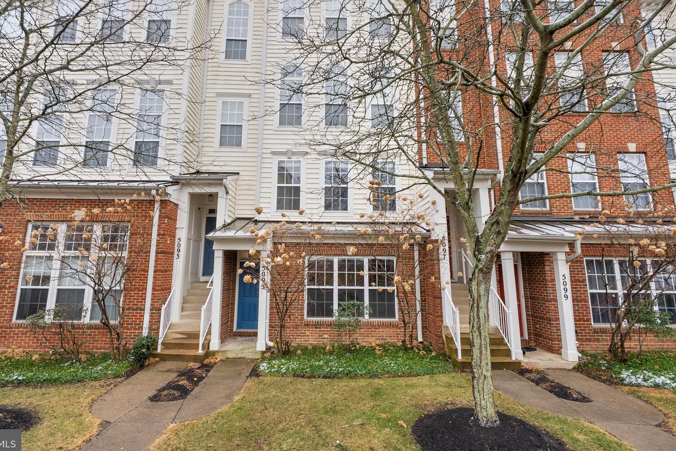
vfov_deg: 67.2
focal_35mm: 18
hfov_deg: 89.9
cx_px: 319
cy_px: 203
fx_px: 338
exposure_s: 1/250
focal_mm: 16
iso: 800
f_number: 8
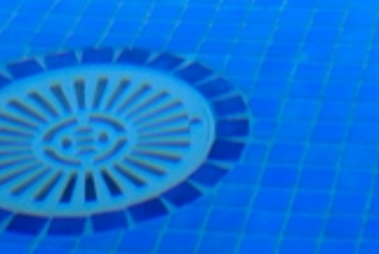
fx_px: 1854
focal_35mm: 176
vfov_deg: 7.3
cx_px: 711
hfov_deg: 10.8
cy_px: -395
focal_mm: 21
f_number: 8
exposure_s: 1/200
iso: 100
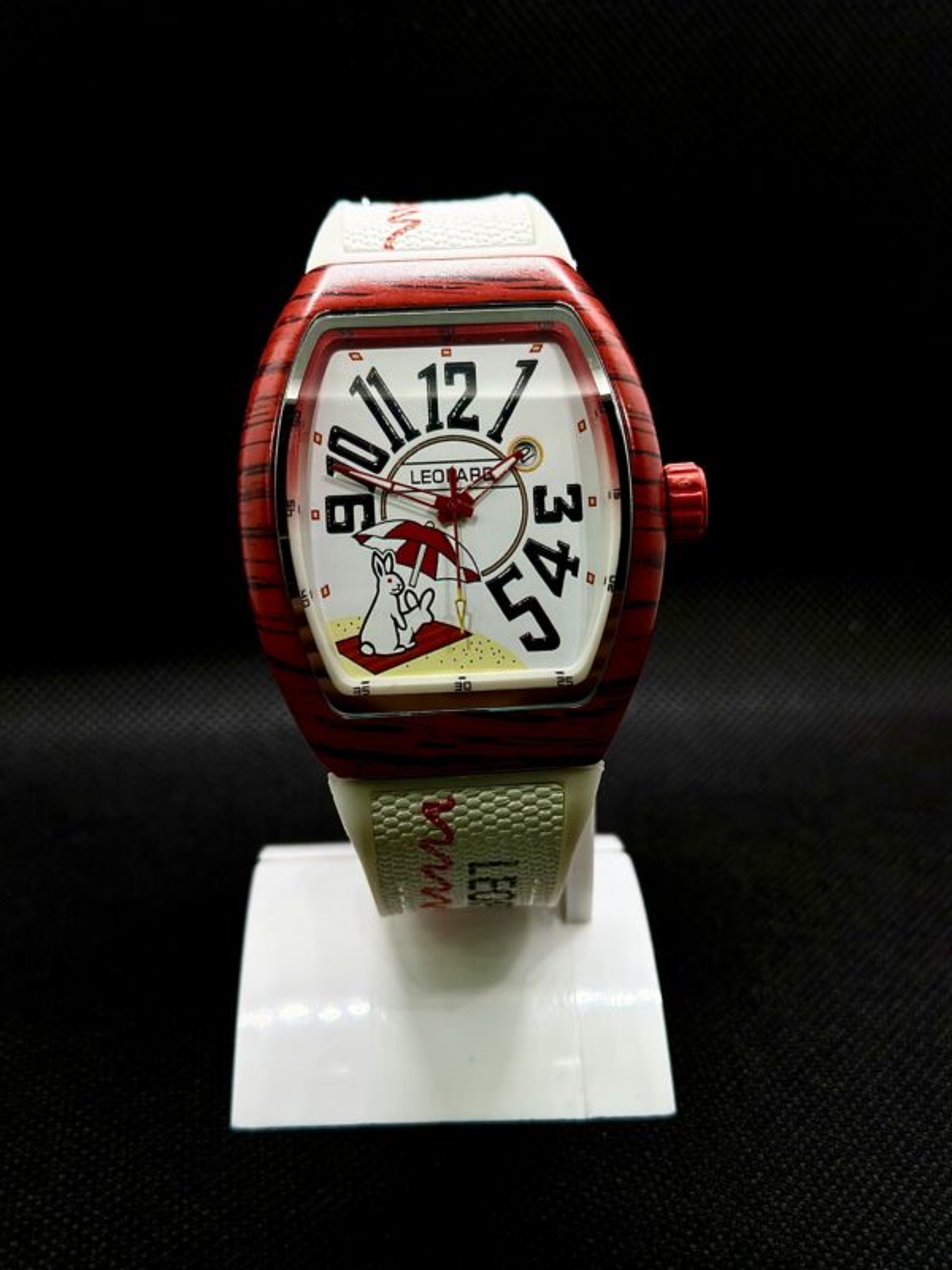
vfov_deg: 39.7
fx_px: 1760
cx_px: 476
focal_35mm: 48
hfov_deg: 30.3
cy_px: 635
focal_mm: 6.86
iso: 80
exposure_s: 1/233
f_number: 1.78
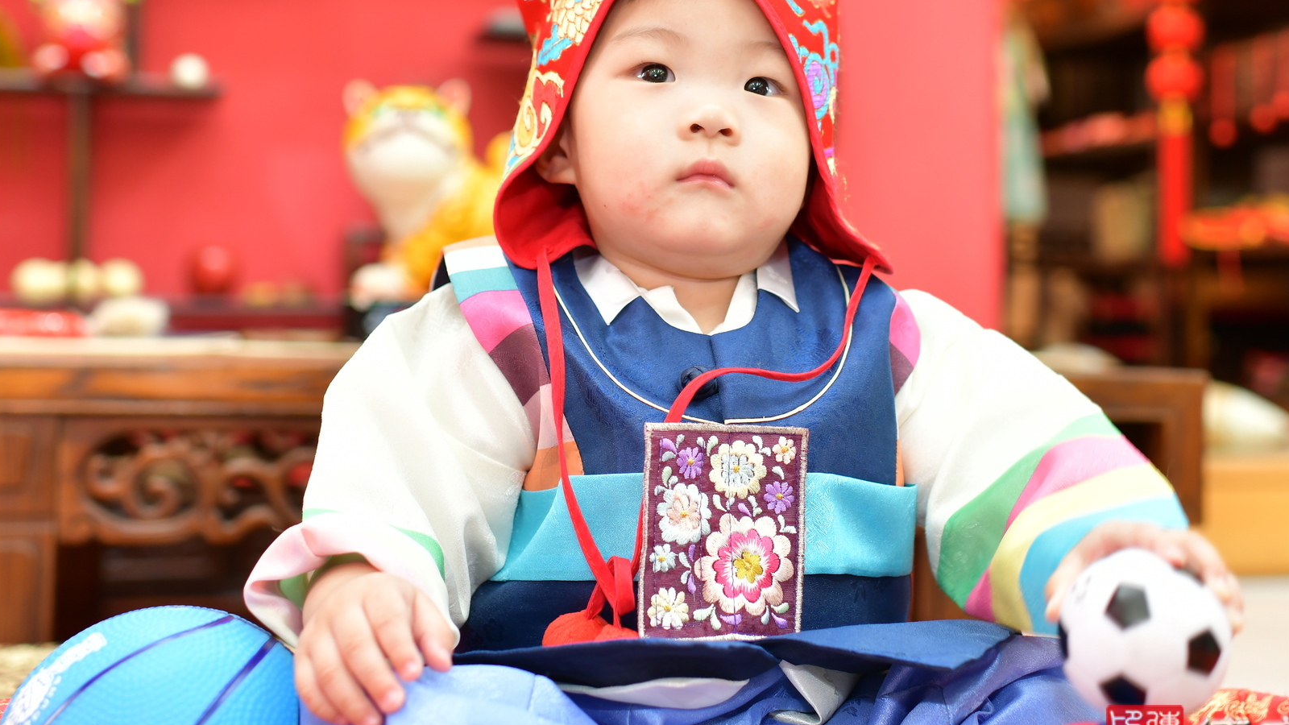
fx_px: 1880
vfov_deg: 21.7
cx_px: 711
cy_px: 205
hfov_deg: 37.8
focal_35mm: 55
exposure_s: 1/200
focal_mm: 35
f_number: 2.8
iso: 400
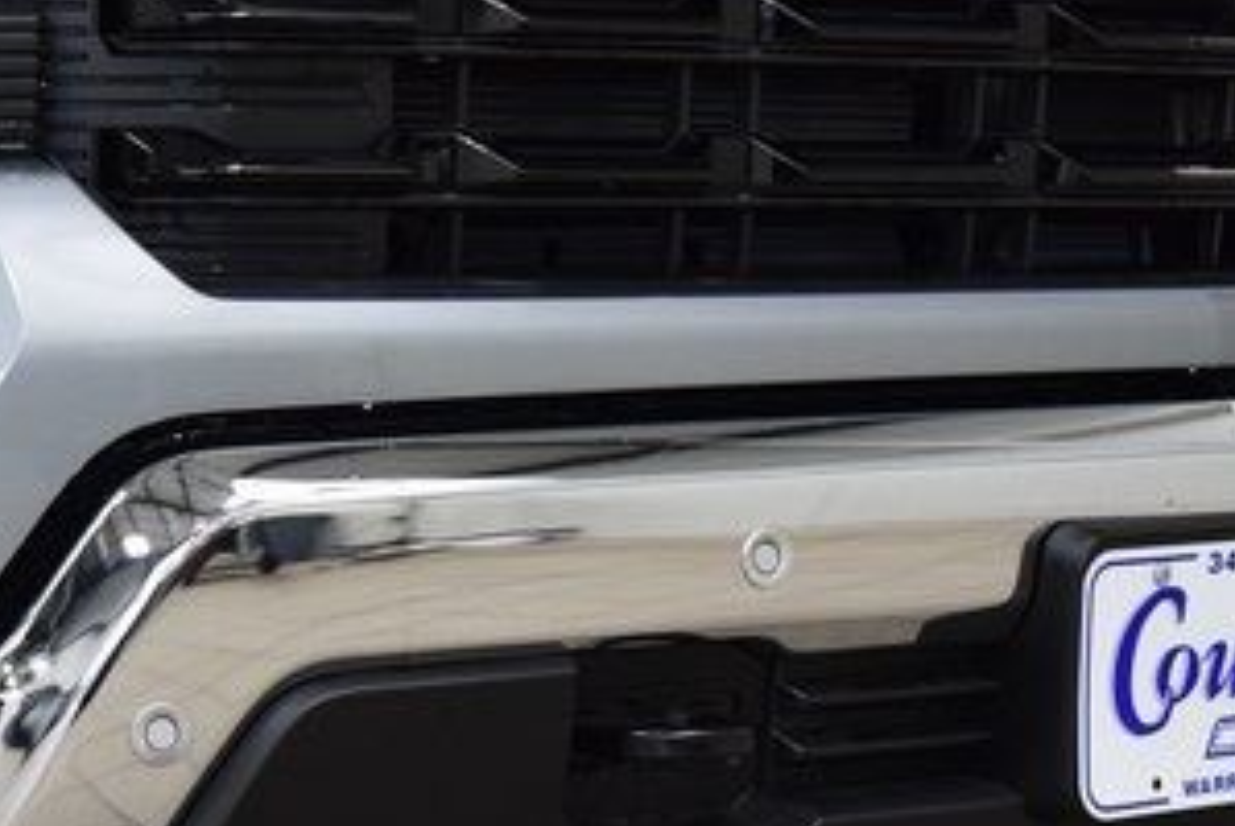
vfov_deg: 11.2
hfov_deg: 16.8
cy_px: 605
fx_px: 4189
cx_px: 628
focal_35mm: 122
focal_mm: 38
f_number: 6.3
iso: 1600
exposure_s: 1/60
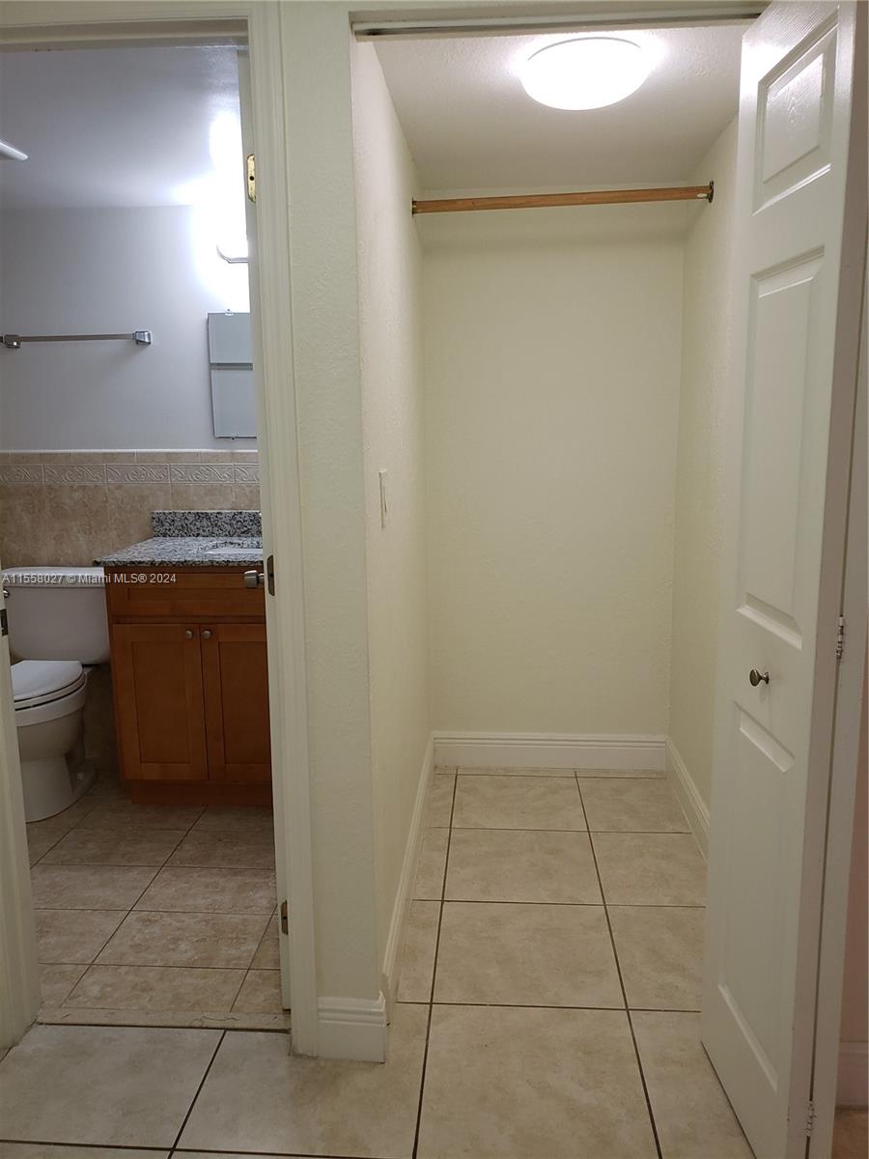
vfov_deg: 67.3
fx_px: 870
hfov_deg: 53.1
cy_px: 580
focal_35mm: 26
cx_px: 434
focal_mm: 4.3
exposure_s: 1/60
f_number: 2.4
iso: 125
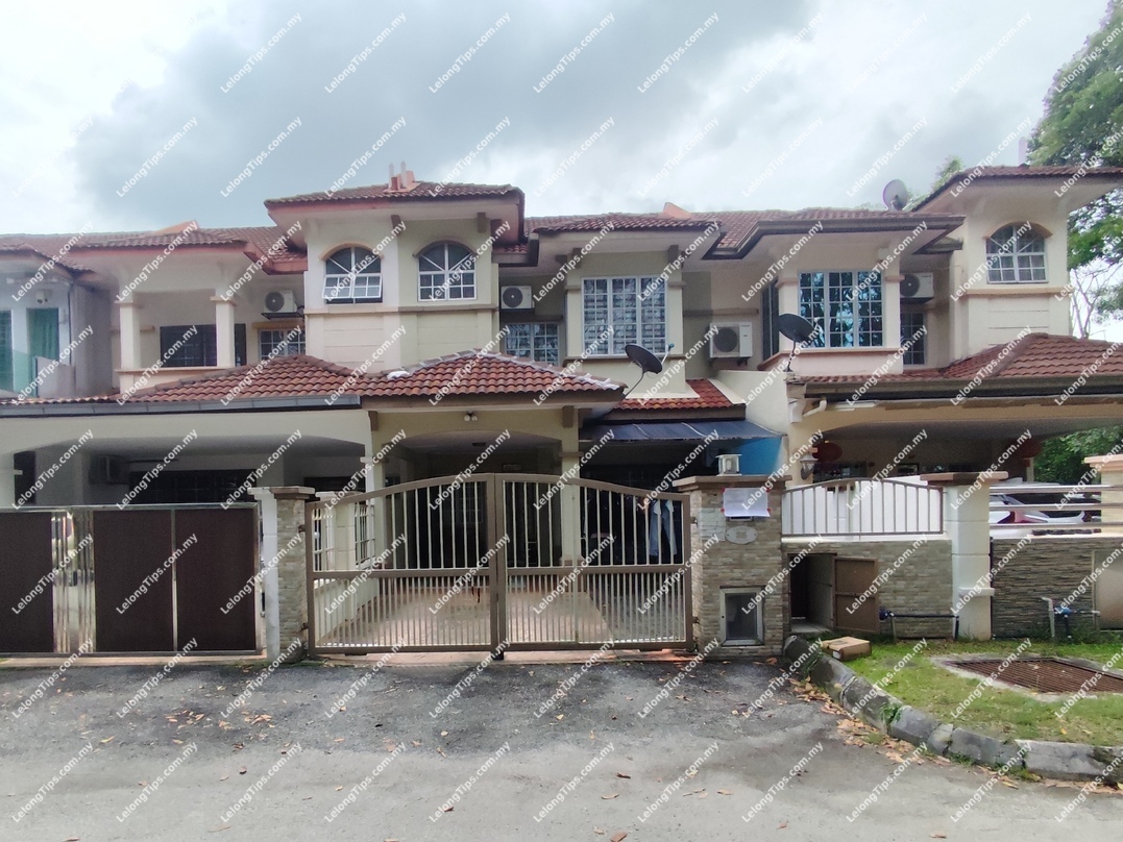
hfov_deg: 94.5
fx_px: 519
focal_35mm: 16
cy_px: 421
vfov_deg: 78.1
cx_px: 562
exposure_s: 1/2384
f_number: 2.2
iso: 50
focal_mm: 1.65
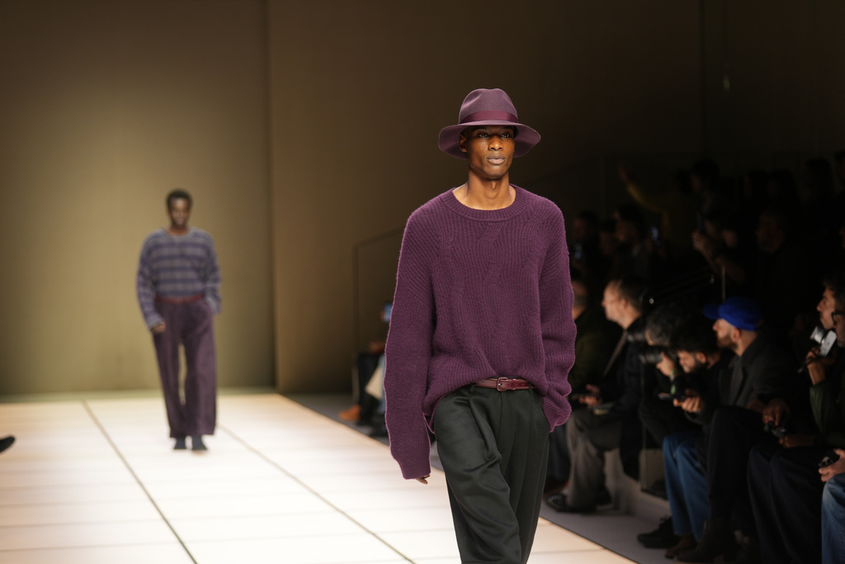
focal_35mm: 89
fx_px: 2089
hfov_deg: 22.9
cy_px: 282
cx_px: 422
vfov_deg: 15.4
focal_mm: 89
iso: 400
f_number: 2.8
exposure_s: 1/400
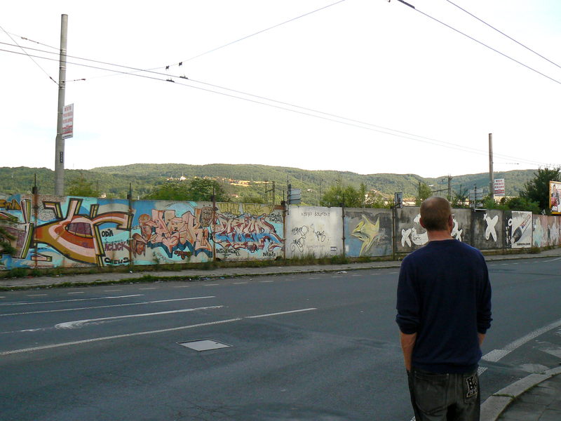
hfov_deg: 51.4
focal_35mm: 36
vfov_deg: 39.7
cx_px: 280
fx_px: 583
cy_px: 210
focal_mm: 6
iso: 100
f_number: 3.6
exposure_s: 1/500
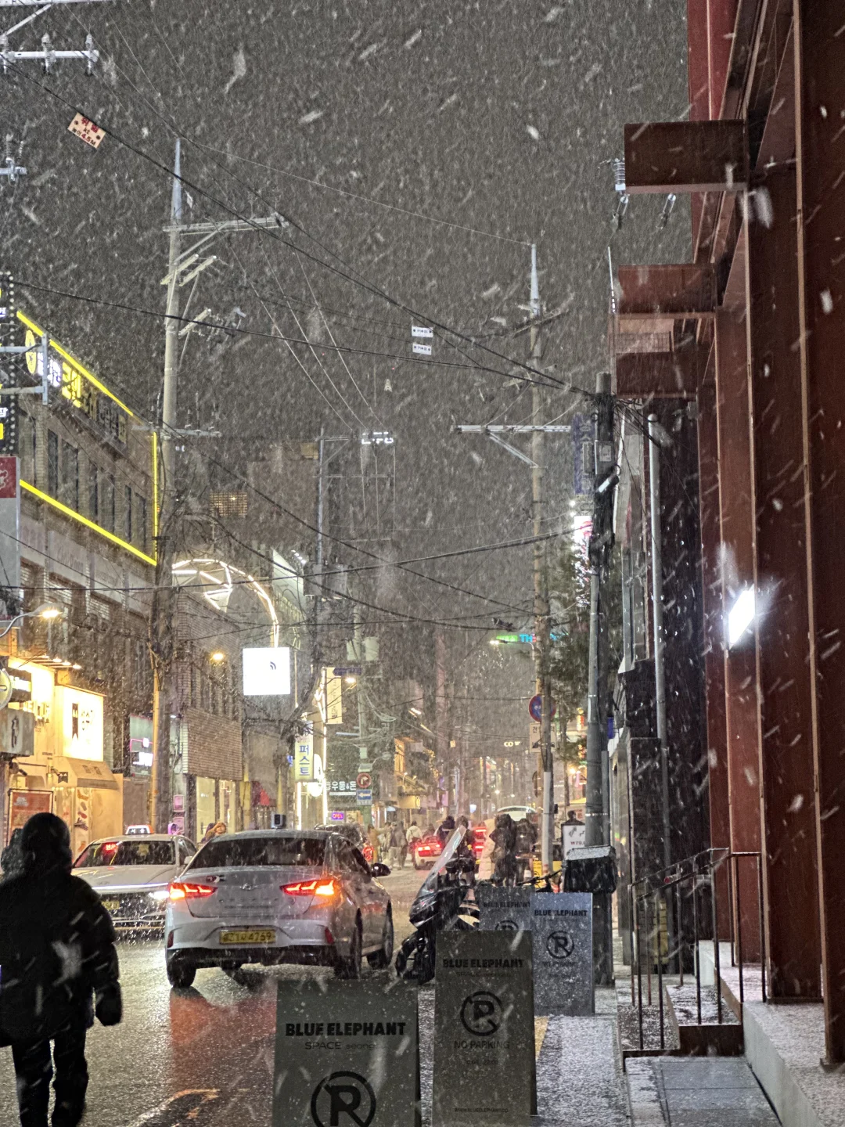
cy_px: 564
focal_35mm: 77
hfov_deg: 19.1
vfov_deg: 25.3
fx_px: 2506
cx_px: 422
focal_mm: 9
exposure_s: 1/41
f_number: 2.8
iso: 640
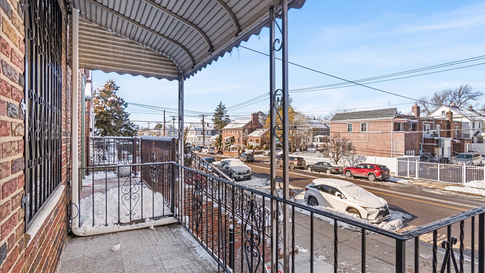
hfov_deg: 92.6
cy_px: 143
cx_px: 254
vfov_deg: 61.0
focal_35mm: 18
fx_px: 231
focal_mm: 10
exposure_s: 1/1000
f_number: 9
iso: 100
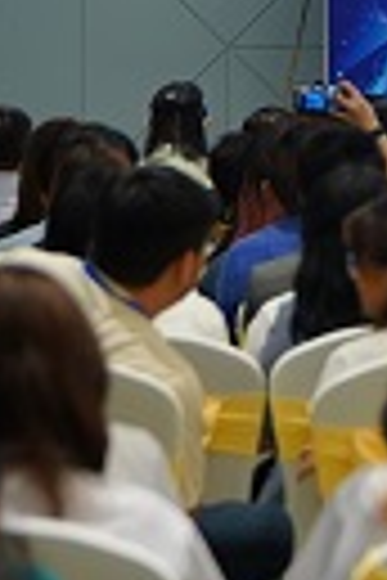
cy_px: 72
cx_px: 1346
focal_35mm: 460
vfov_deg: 4.5
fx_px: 7417
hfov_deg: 2.9
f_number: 2.8
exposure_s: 1/160
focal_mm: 85
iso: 640
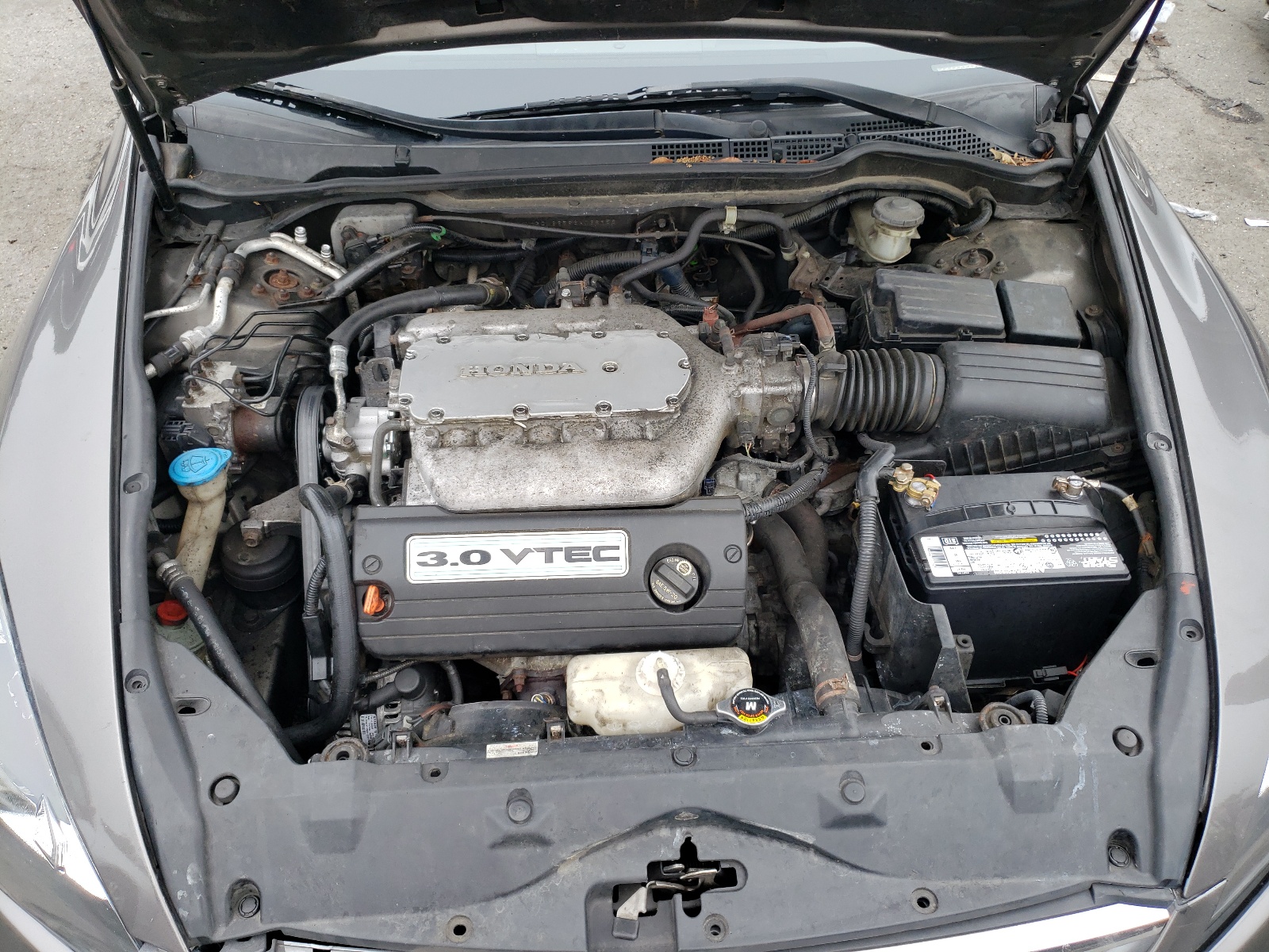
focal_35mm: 26
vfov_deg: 53.1
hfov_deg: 67.3
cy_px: 476
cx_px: 634
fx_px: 953
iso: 50
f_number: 1.5
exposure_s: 1/278
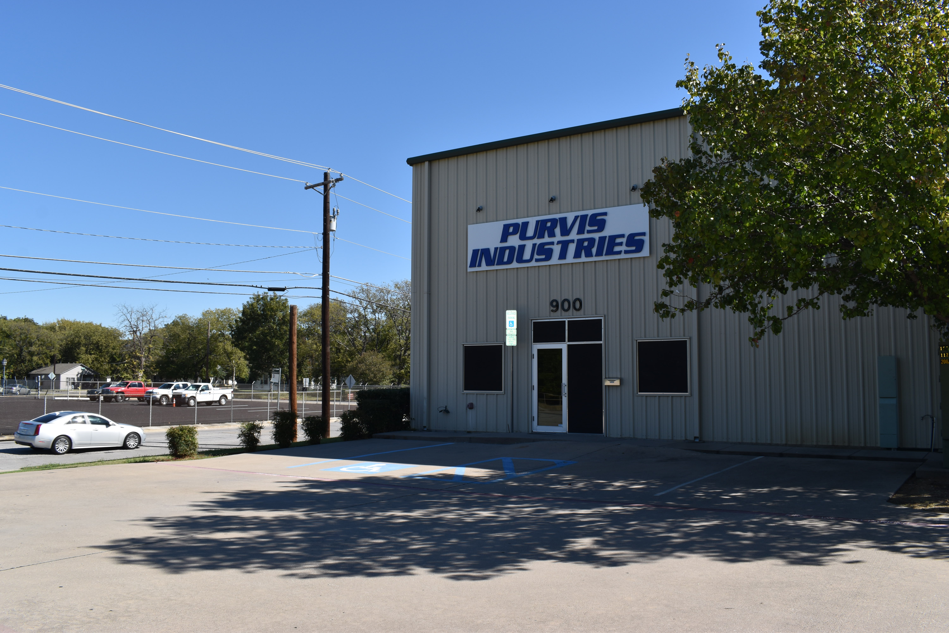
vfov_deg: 43.6
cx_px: 474
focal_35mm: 30
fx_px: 791
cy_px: 316
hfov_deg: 61.9
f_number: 9
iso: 100
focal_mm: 20
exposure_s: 1/200
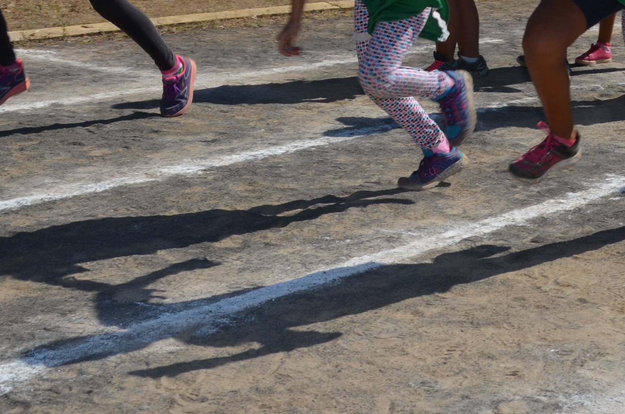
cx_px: 676
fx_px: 1594
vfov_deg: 14.7
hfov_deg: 21.2
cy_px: 75
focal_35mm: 92
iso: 100
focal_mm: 26
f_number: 9
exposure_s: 1/250
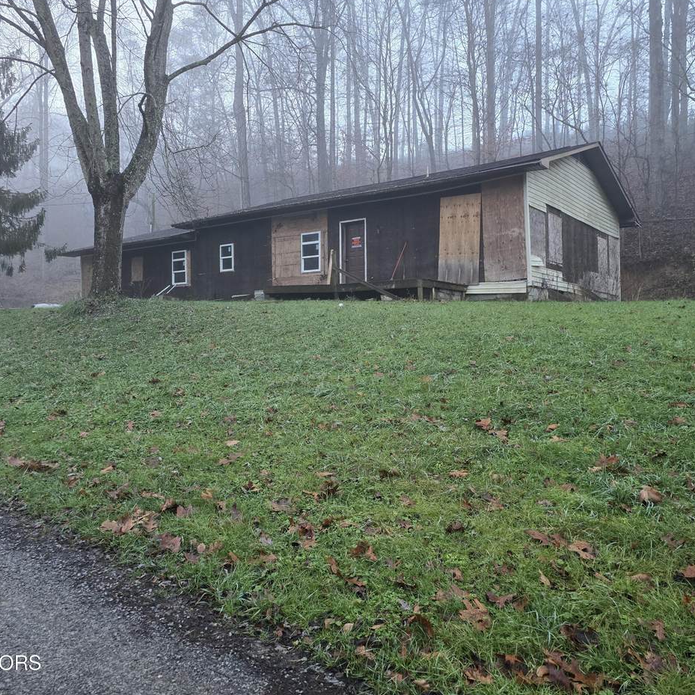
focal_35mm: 28
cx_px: 368
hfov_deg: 57.3
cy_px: 337
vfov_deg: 57.3
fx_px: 636
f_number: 1.7
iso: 400
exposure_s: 1/120
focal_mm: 6.3
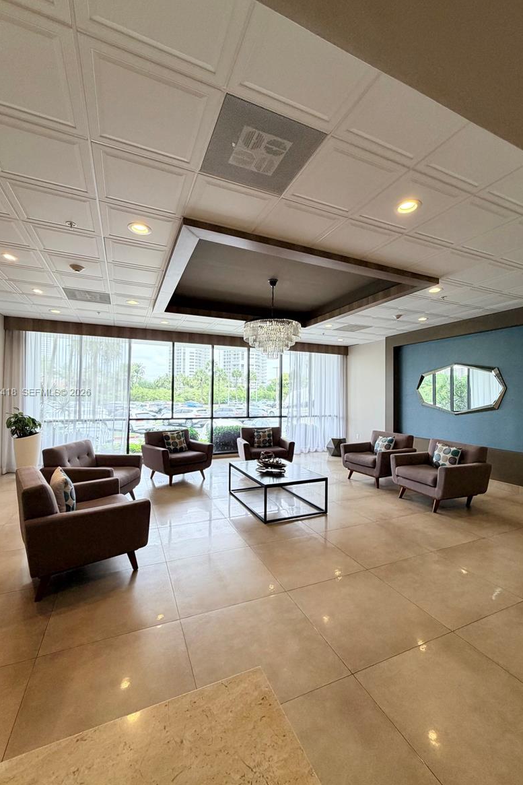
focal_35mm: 15
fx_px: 327
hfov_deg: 77.3
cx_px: 269
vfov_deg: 100.4
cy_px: 393
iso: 100
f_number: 2.2
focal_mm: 2.22
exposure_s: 1/120
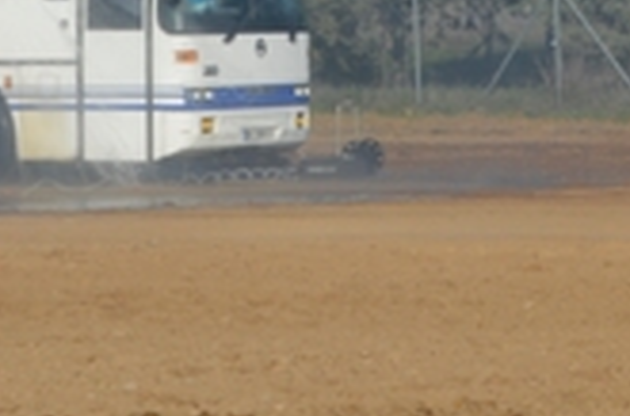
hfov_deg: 6.7
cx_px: 496
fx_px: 5340
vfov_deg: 4.4
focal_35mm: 306
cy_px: -246
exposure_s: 1/400
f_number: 10
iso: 100
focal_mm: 46
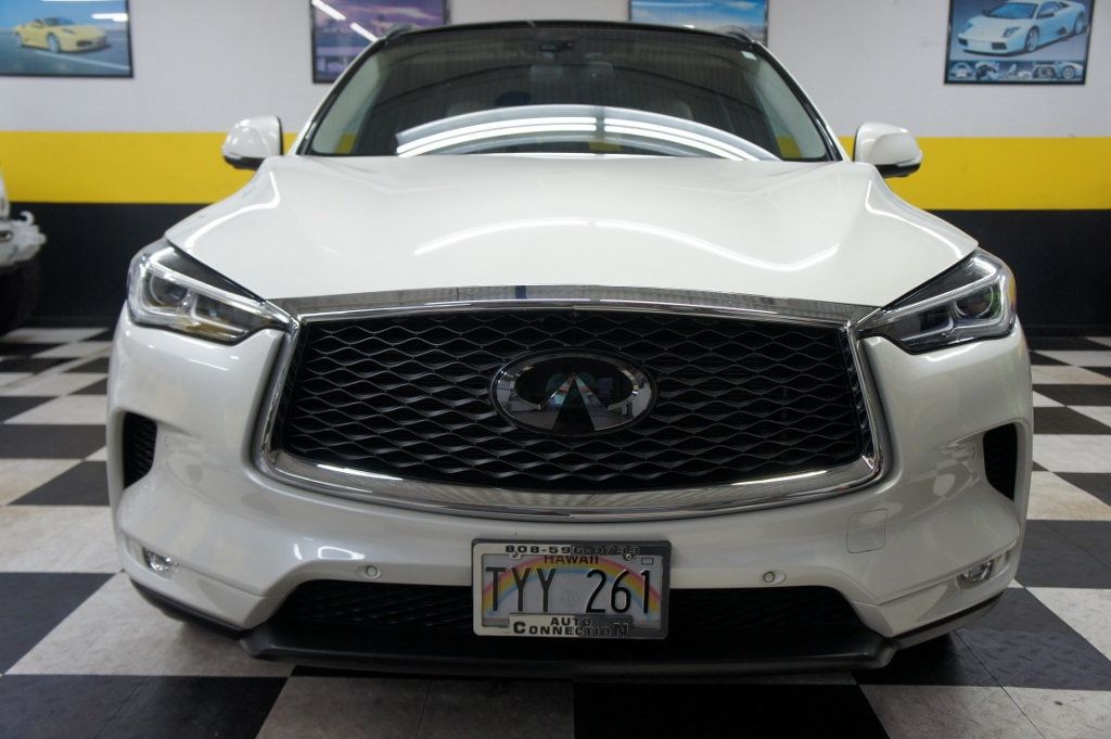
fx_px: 1064
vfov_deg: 38.3
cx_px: 556
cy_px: 370
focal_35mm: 34
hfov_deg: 55.1
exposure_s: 1/80
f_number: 4
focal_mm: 23
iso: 500
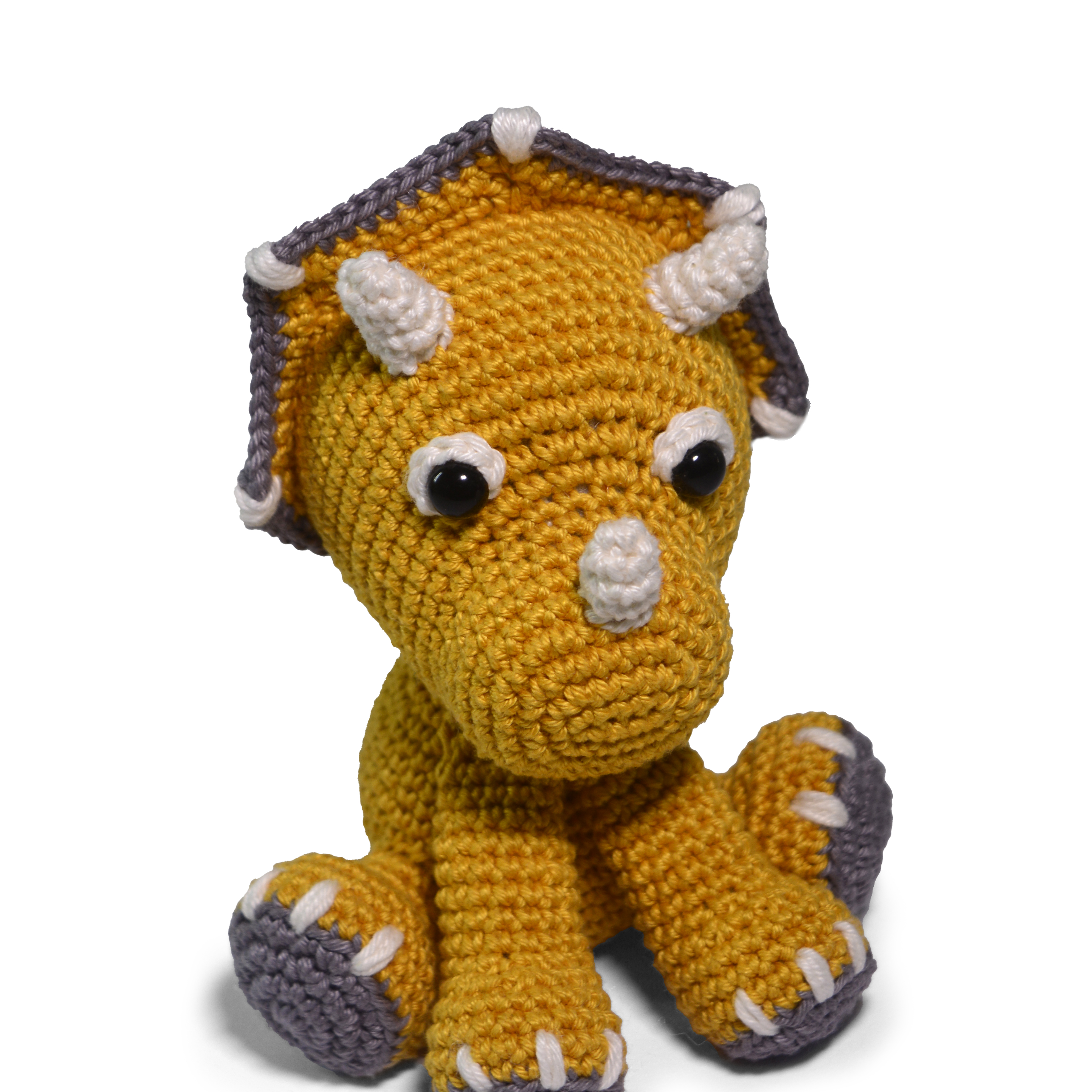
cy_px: 683
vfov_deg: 20.0
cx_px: 549
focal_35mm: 87
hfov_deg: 20.0
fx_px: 3092
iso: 400
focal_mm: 45
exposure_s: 1/80
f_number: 6.3
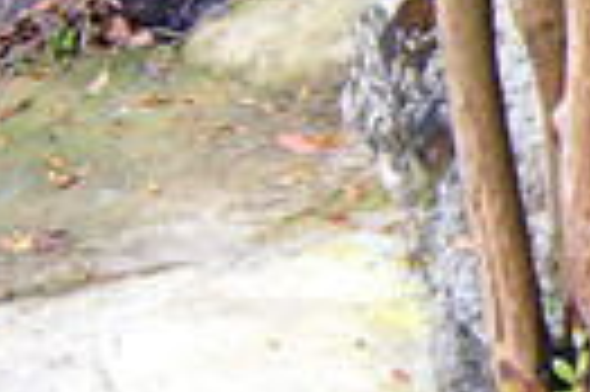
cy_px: 88
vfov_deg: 6.8
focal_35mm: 201
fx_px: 3290
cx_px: 1239
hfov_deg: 9.5
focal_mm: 22
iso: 320
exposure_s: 1/160
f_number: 4
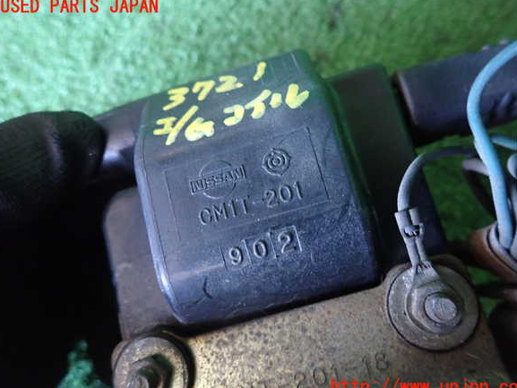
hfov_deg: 67.3
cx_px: 264
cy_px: 197
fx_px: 388
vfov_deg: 53.1
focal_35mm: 26
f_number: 2
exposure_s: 1/30
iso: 800
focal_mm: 4.5
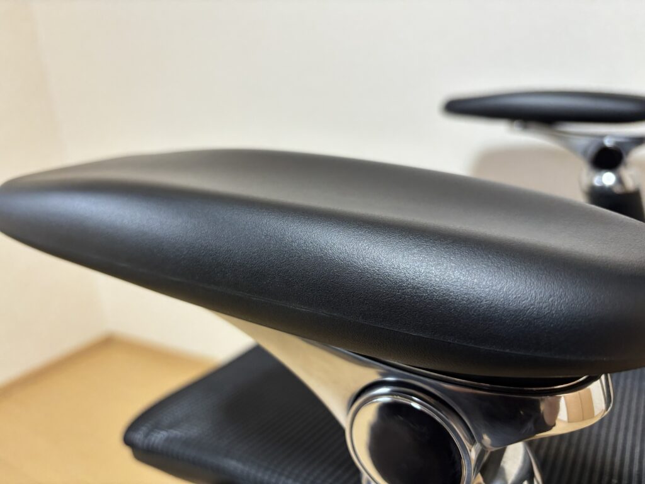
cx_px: 322
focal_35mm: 26
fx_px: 484
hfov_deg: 67.3
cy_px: 242
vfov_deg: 53.1
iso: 200
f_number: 1.6
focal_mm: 5.96
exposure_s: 1/60
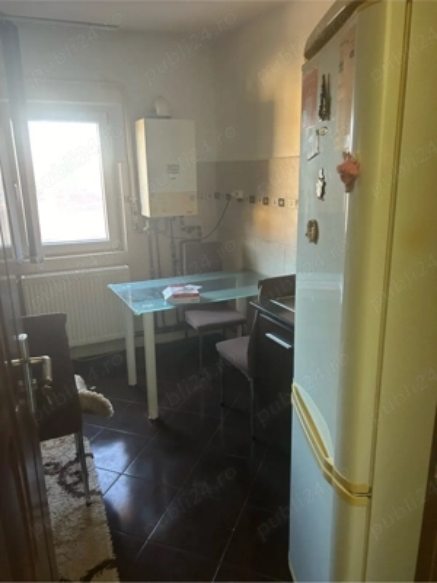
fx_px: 438
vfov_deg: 67.3
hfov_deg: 53.1
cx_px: 218
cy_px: 292
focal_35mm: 26
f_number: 1.5
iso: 250
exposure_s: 1/50
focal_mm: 5.7
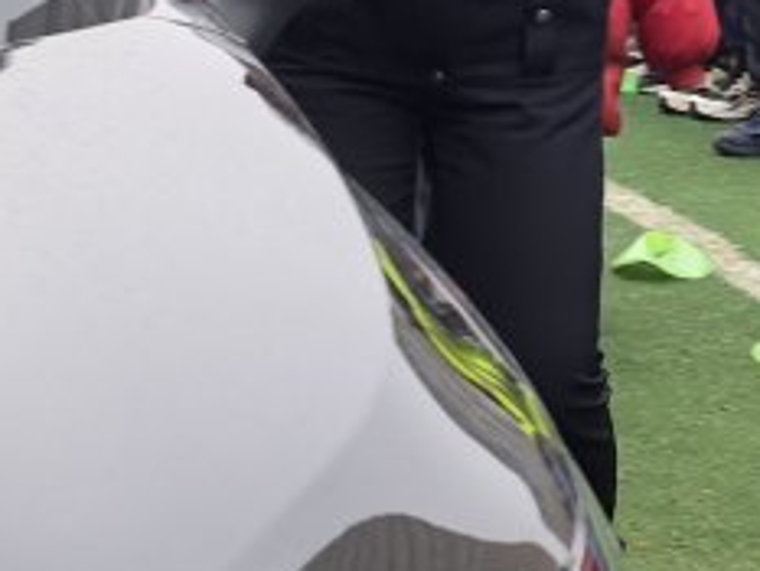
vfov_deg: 7.1
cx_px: 502
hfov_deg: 9.6
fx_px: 4525
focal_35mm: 206
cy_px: -170
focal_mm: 6.98
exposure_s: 1/100
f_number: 2
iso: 100
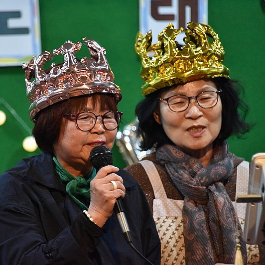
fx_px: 3343
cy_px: 133
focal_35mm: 386
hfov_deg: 4.5
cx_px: 85
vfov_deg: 4.5
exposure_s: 1/125
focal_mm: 300
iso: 6400
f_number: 5.6
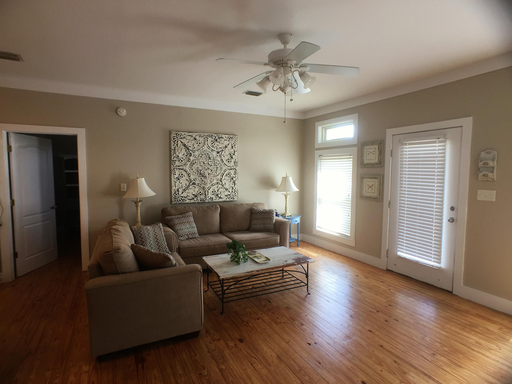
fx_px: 429
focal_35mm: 29
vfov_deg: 48.2
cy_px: 192
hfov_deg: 61.7
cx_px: 256
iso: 40
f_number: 2.2
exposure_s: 1/60
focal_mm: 4.15
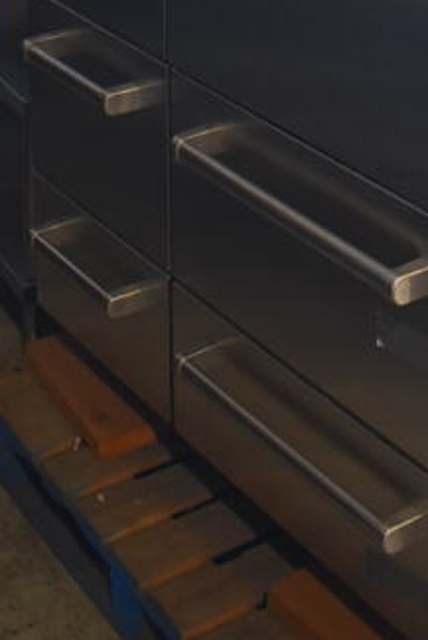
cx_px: 365
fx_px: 1351
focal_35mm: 76
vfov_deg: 23.5
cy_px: -197
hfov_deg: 17.8
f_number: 3.5
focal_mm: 18
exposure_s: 1/125
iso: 800
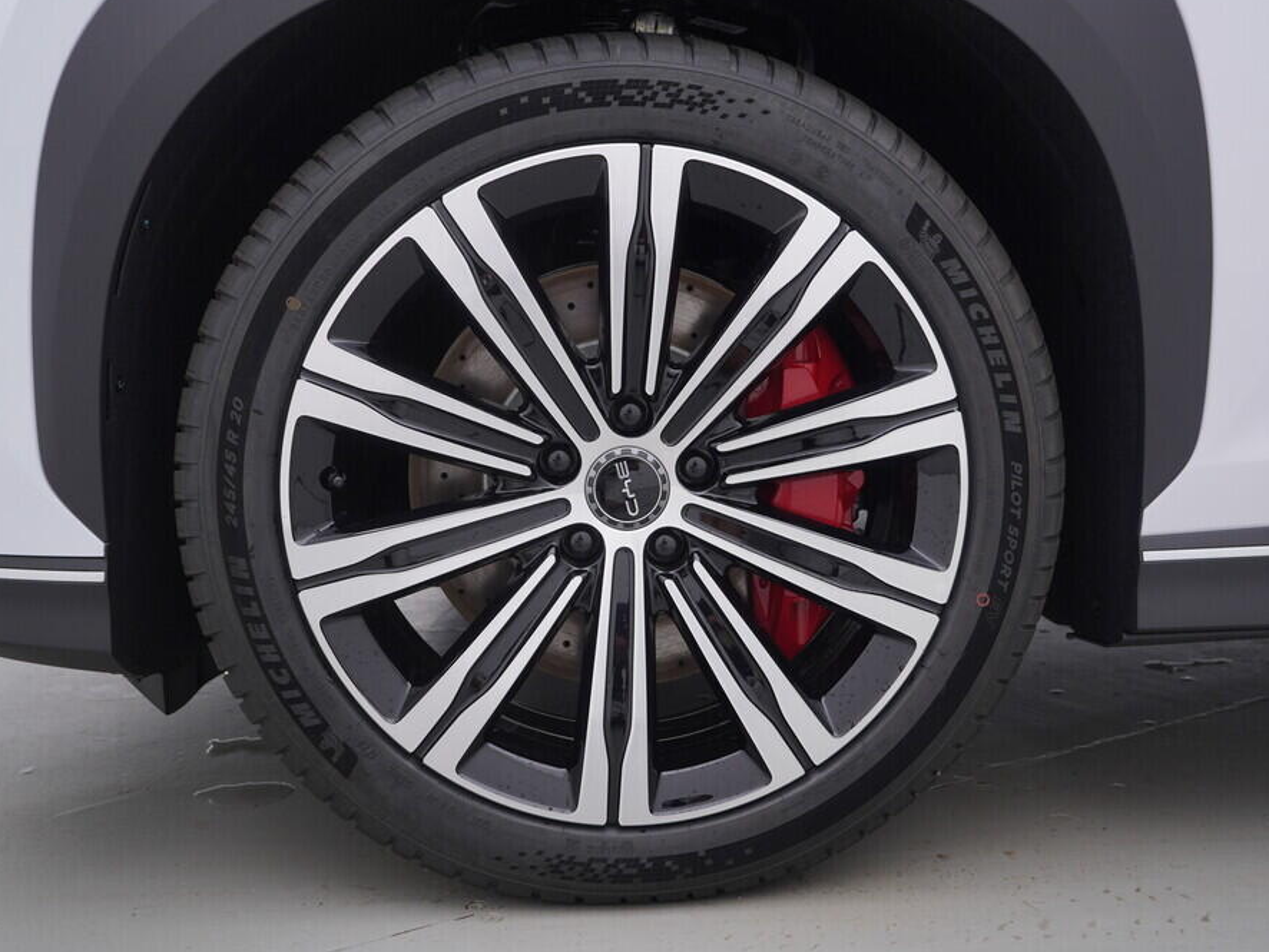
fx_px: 1467
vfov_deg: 36.0
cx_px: 656
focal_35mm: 40
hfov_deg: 46.8
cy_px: 469
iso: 125
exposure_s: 1/80
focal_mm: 24
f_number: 4
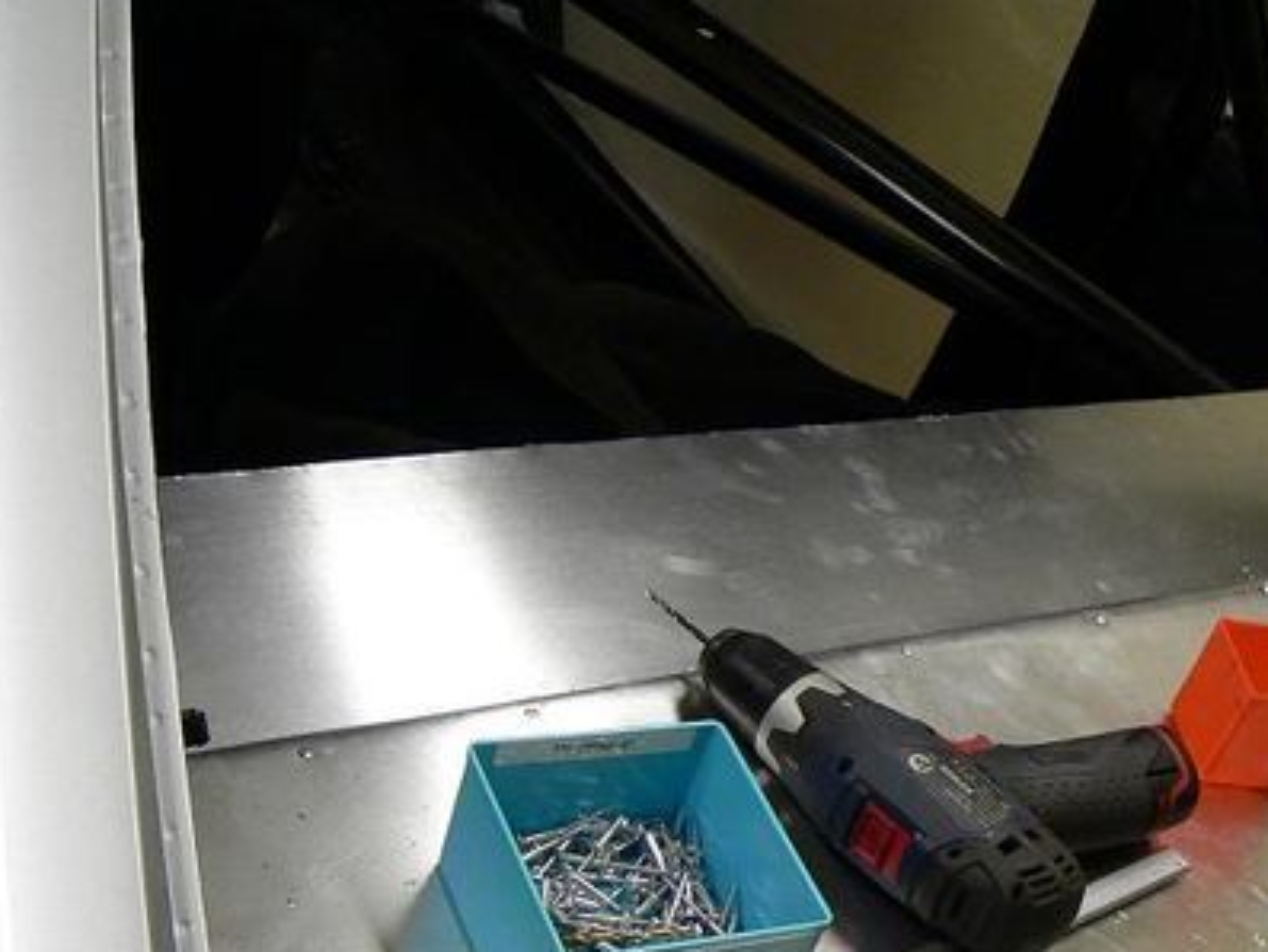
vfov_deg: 25.1
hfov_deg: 32.6
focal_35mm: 58
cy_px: 652
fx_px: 2125
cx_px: 952
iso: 200
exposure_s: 1/50
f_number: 2.8
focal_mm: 6
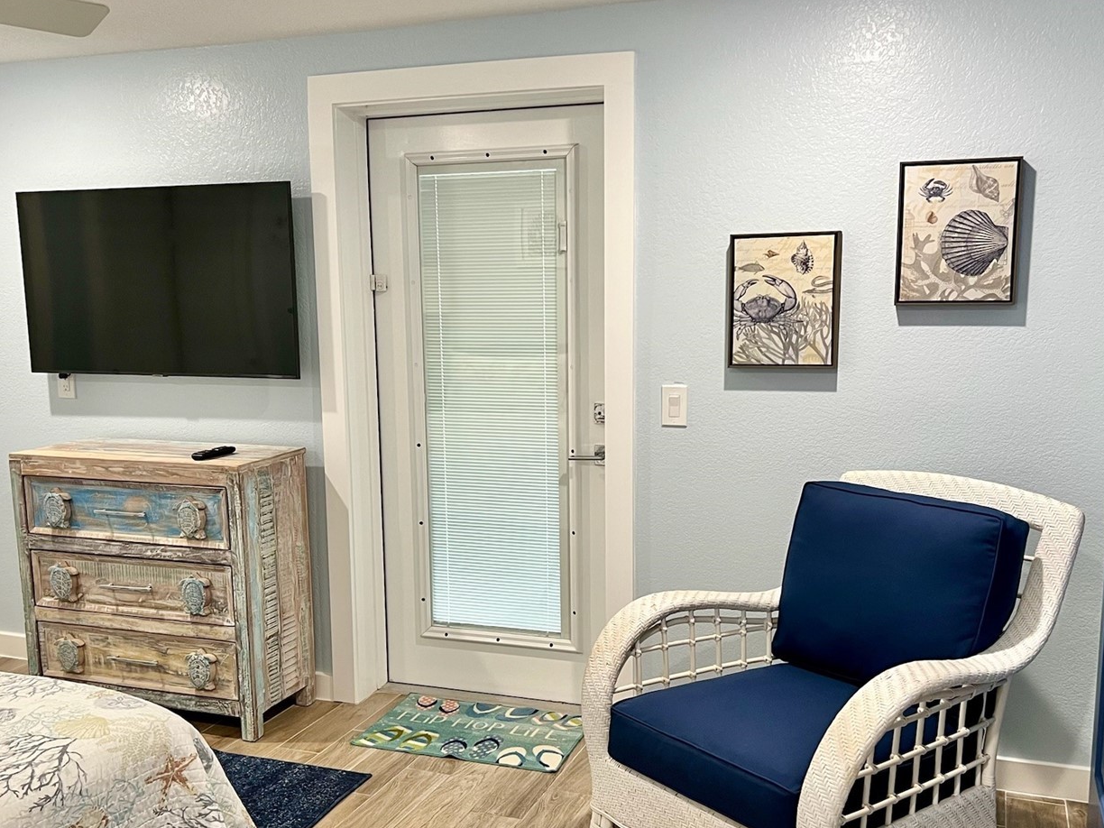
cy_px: 474
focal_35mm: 34
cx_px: 561
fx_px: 1084
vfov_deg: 41.7
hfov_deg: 54.0
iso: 100
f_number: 1.5
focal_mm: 5.7
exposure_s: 1/60
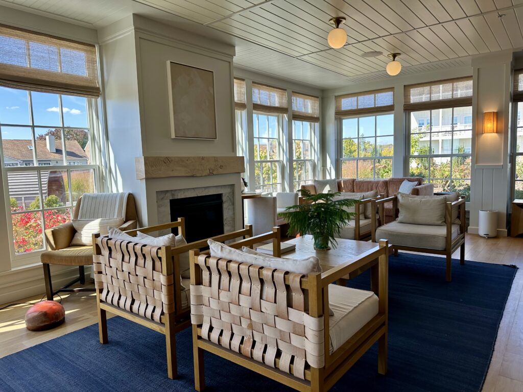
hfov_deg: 71.6
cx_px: 262
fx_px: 363
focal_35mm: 24
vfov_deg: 56.8
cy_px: 196
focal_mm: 6.86
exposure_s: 1/407
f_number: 1.78
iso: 80
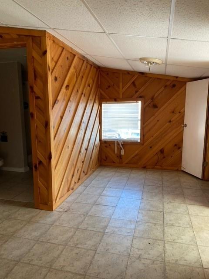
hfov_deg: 53.1
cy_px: 140
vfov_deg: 67.3
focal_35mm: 26
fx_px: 209
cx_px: 104
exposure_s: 1/103
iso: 125
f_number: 1.8
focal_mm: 4.25
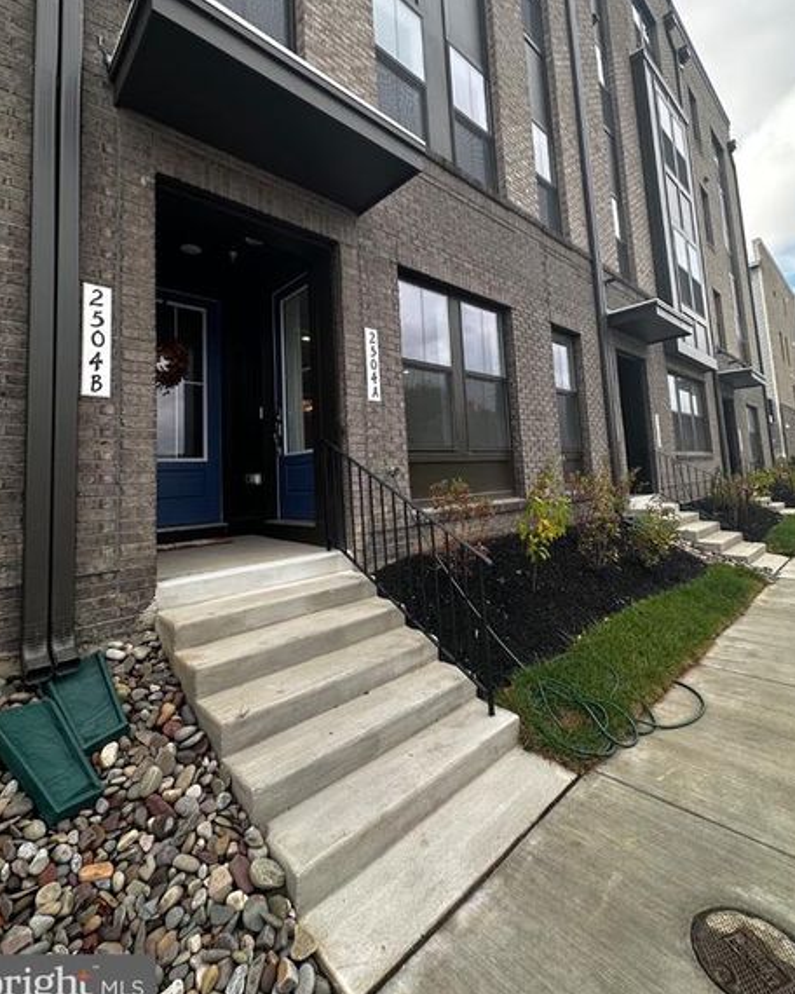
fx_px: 471
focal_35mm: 16
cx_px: 403
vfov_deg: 92.6
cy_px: 435
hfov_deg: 80.4
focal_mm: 2.22
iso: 40
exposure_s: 1/404
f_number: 2.2
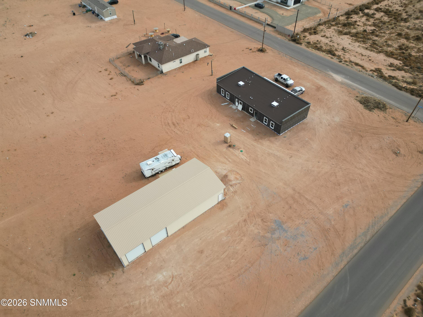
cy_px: 158
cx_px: 212
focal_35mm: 24
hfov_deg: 71.6
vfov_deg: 56.8
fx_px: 293
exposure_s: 1/2000
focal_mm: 6.72
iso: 110
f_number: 1.7
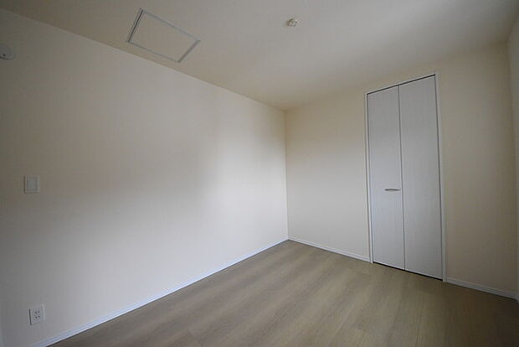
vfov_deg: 90.1
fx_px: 173
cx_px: 260
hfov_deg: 112.6
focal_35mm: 12
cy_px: 174
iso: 2000
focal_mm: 8
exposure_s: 1/60
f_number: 4.5
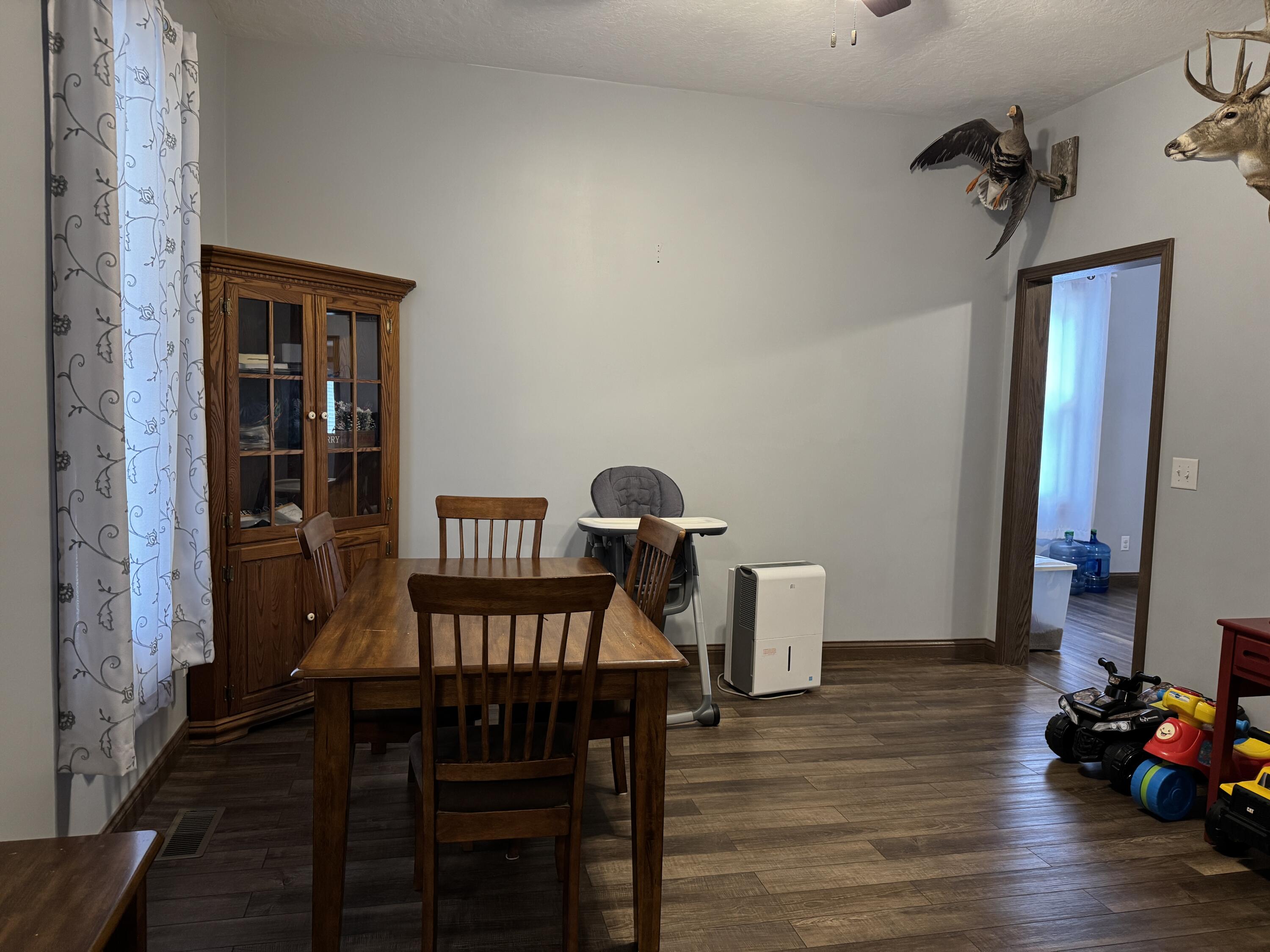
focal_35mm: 24
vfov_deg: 56.8
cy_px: 476
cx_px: 635
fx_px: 881
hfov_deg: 71.6
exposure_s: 1/60
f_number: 1.78
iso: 320
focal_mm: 6.76
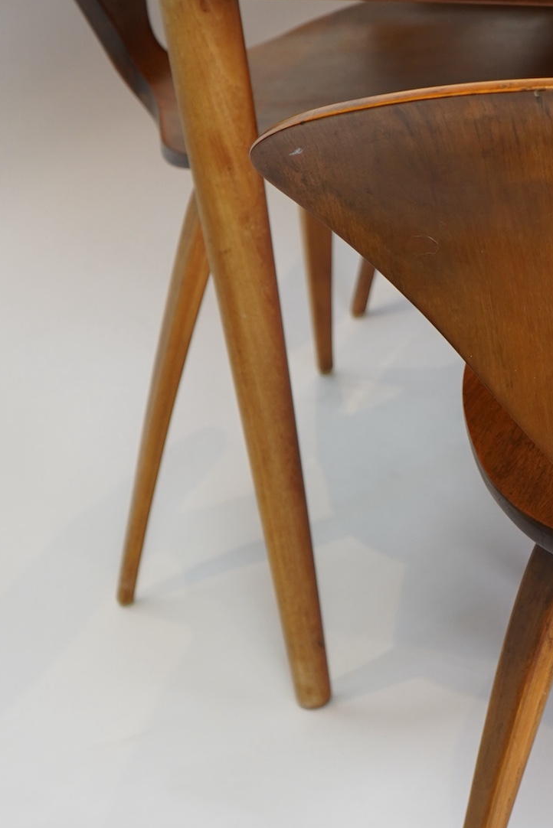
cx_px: 567
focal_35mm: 105
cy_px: 317
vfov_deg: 19.4
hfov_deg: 12.9
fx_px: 2418
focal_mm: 39
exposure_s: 1/100
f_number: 4.5
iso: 640
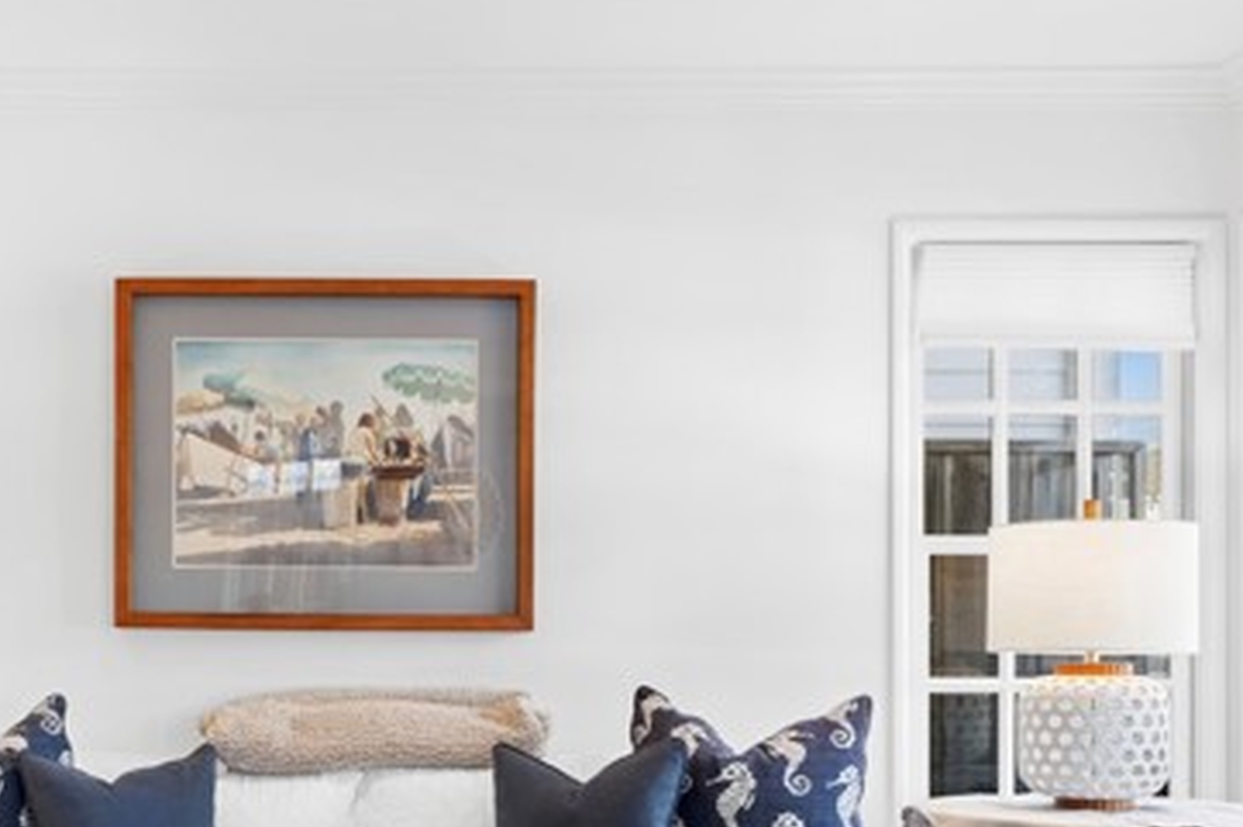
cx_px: 313
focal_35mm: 55
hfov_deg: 35.5
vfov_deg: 24.3
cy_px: 625
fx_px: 1897
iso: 200
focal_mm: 31
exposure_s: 1/3.33
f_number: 9
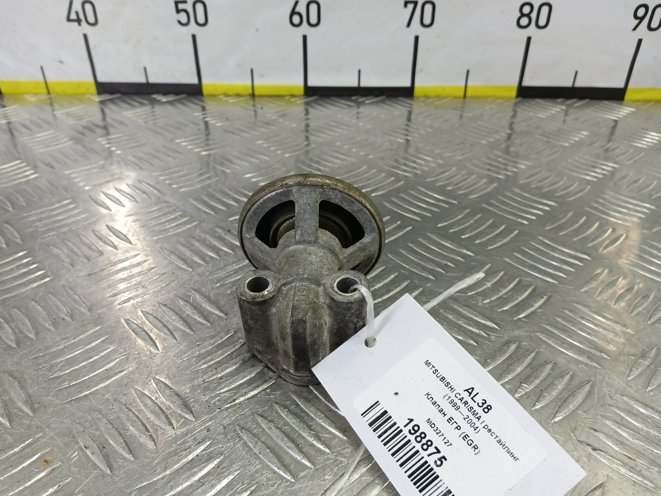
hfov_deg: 73.9
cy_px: 248
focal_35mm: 23
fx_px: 439
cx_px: 330
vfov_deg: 58.9
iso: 116
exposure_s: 1/50
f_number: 1.6
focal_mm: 4.11
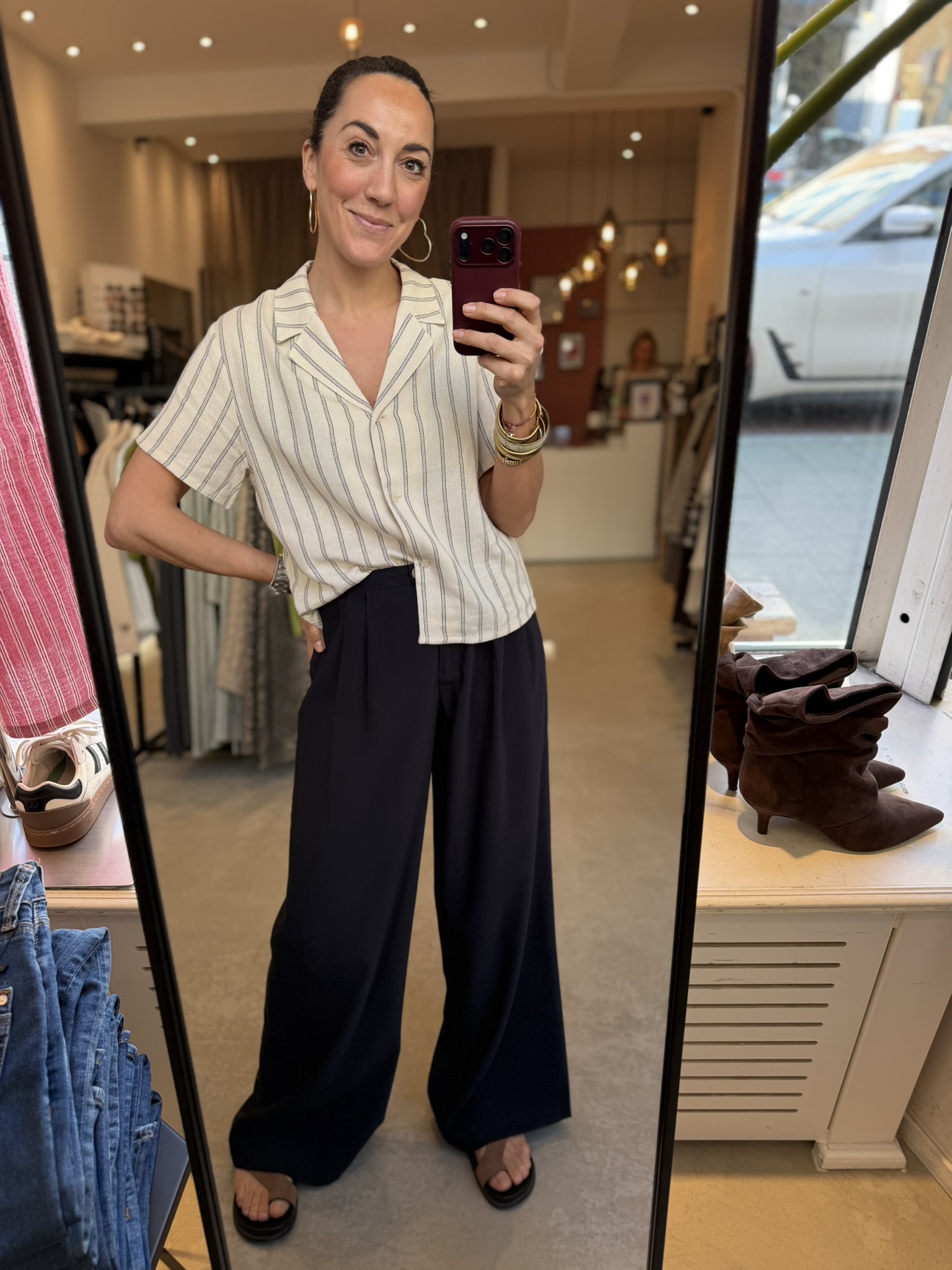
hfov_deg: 56.8
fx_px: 880
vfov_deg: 71.6
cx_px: 476
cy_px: 635
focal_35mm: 24
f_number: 1.78
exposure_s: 1/121
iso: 80
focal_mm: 6.76
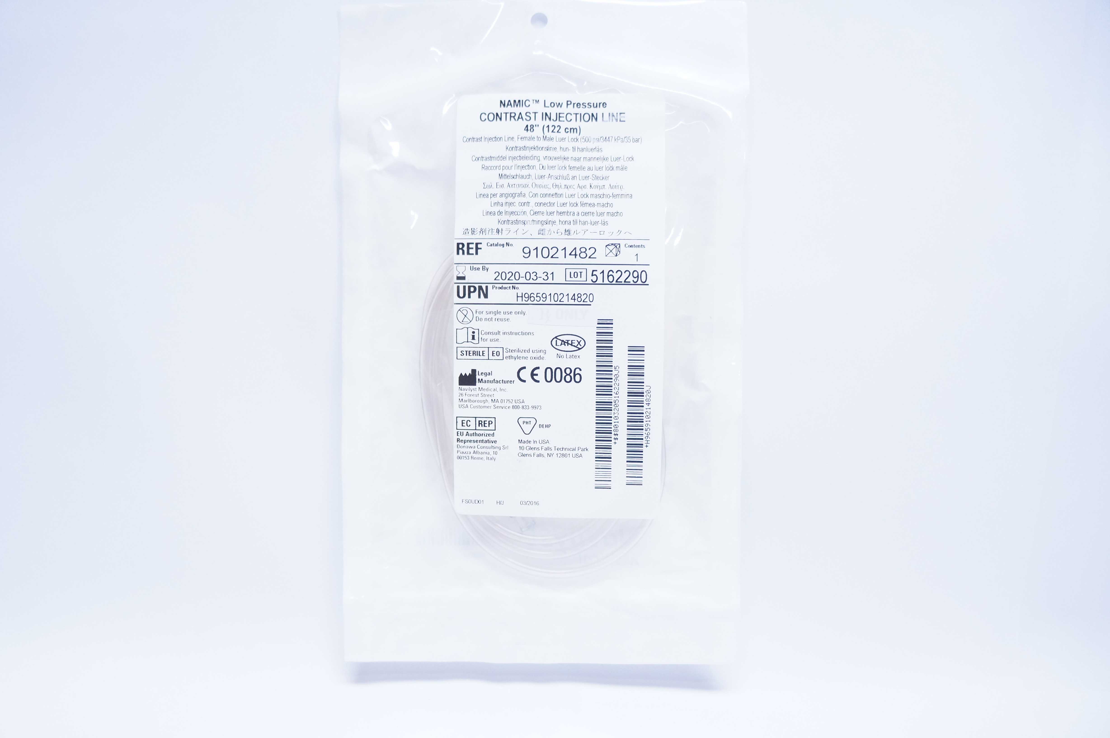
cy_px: 369
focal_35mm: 27
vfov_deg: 47.8
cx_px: 555
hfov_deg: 67.4
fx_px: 832
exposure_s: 1/200
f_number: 4
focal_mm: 18
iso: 1600
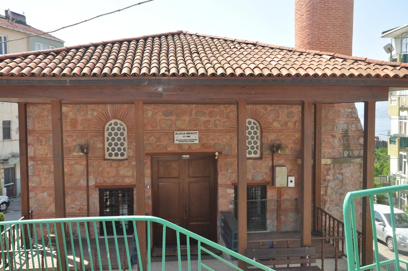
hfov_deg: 53.2
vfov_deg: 36.8
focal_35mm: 36
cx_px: 204
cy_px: 136
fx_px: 408
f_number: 8
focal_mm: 24
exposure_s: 1/200
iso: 200
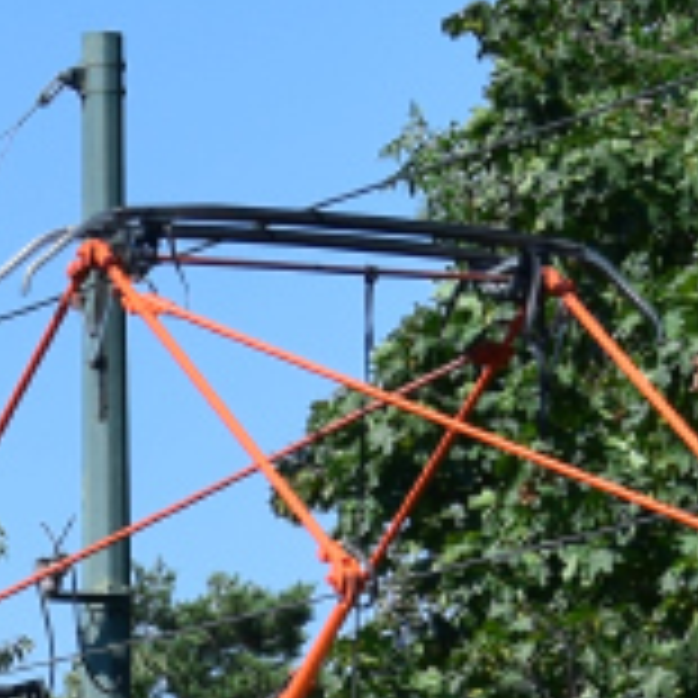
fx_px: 9741
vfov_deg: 4.1
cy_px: 808
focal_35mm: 427
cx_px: 99
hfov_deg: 4.1
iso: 200
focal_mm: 40
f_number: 6.3
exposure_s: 1/1000
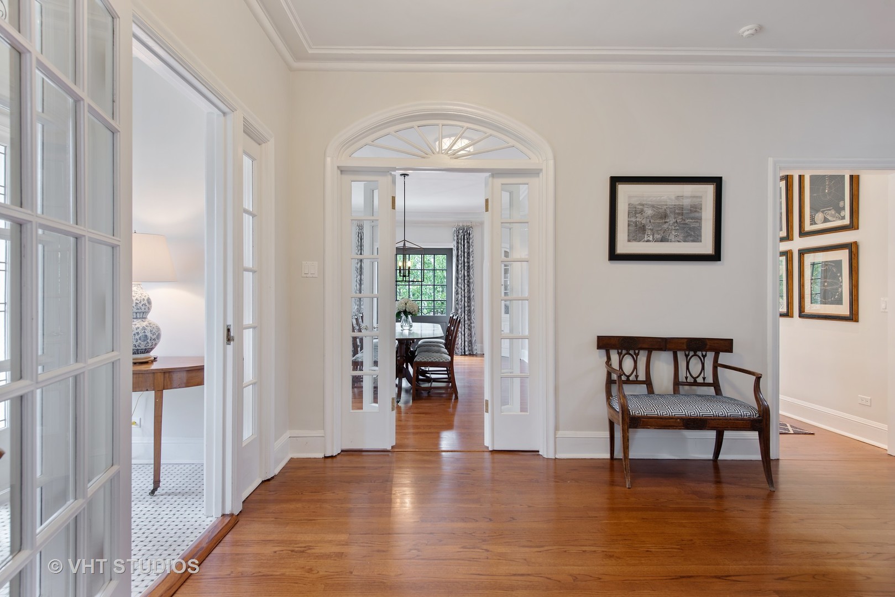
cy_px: 298
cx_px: 448
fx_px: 472
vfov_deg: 64.6
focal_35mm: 19
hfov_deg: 86.9
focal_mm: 19
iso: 100
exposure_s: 1
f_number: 8
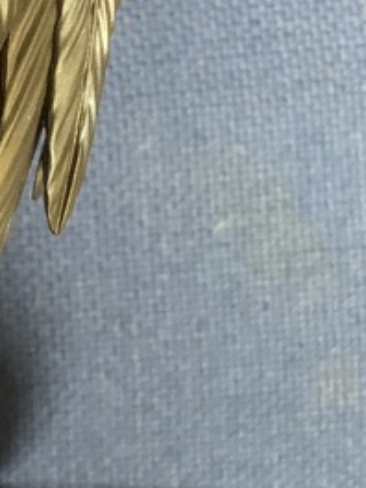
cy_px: -11
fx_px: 1424
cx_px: -194
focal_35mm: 101
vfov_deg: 18.9
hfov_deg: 13.7
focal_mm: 4.25
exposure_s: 1/25
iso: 800
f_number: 1.8
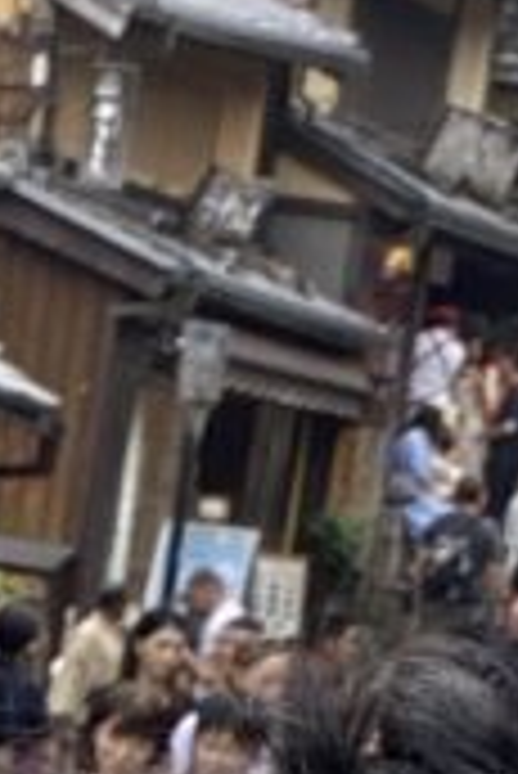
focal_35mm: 186
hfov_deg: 7.4
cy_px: 1310
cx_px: -23
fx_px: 4006
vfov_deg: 10.5
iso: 25
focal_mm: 2.71
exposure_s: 1/128
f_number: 2.2
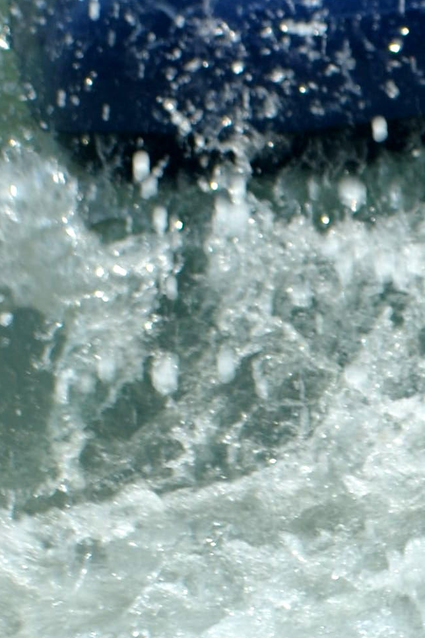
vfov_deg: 5.2
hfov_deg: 3.5
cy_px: 76
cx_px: 568
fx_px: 6966
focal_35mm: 393
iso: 100
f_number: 6.3
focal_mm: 55
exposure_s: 1/160
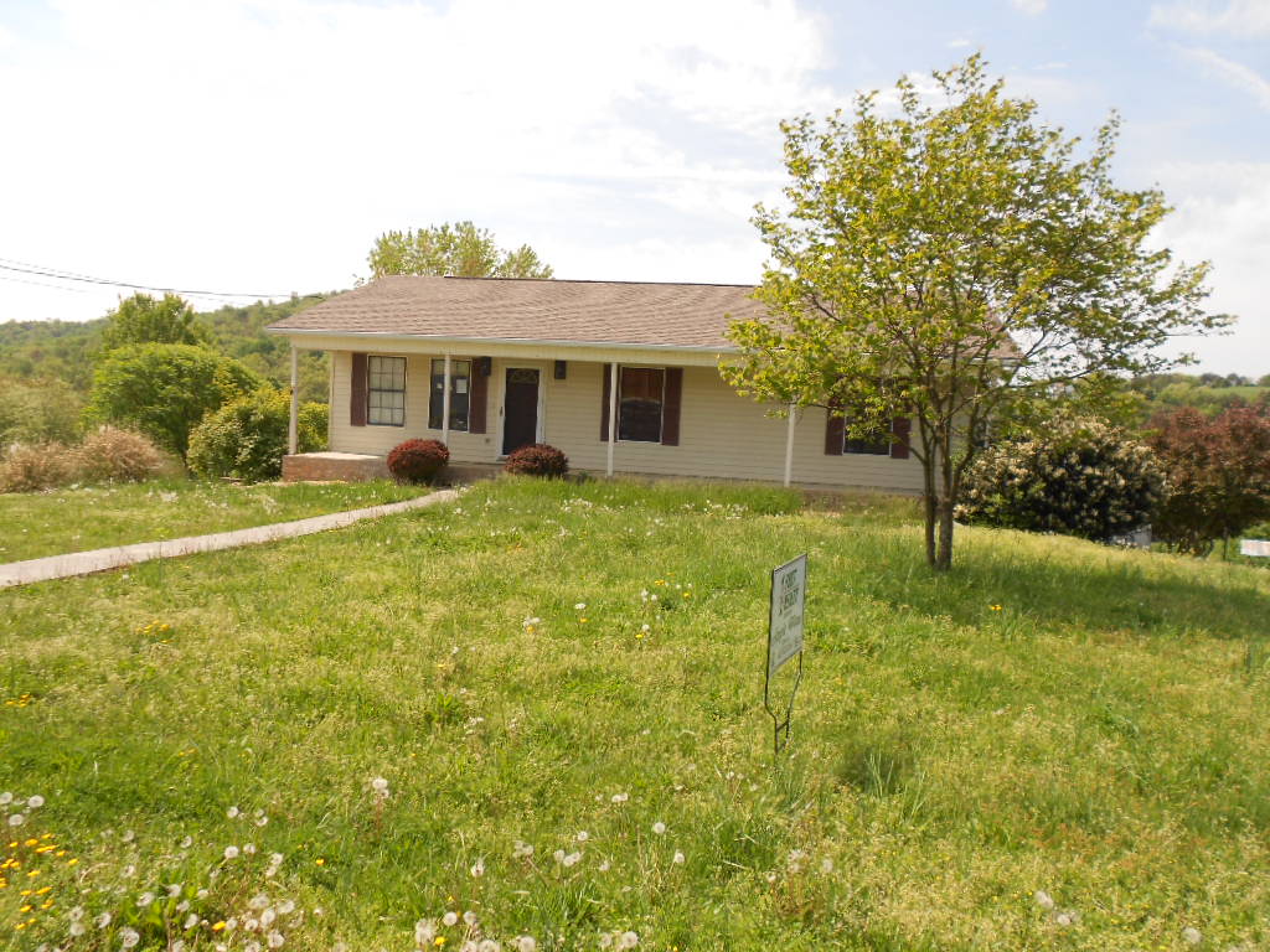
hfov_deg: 67.3
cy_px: 476
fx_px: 954
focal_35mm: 26
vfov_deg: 53.1
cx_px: 635
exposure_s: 1/640
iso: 80
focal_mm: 4.6
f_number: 3.2
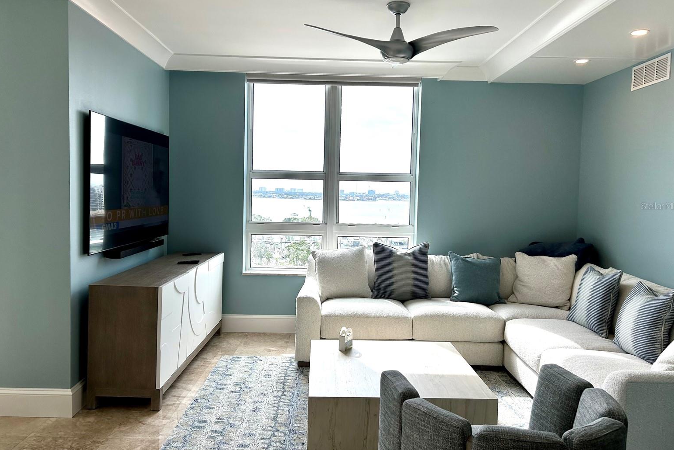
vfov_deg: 46.4
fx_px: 524
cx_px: 333
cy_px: 206
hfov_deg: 65.5
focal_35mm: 28
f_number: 1.5
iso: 50
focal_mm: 5.7
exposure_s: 1/1238
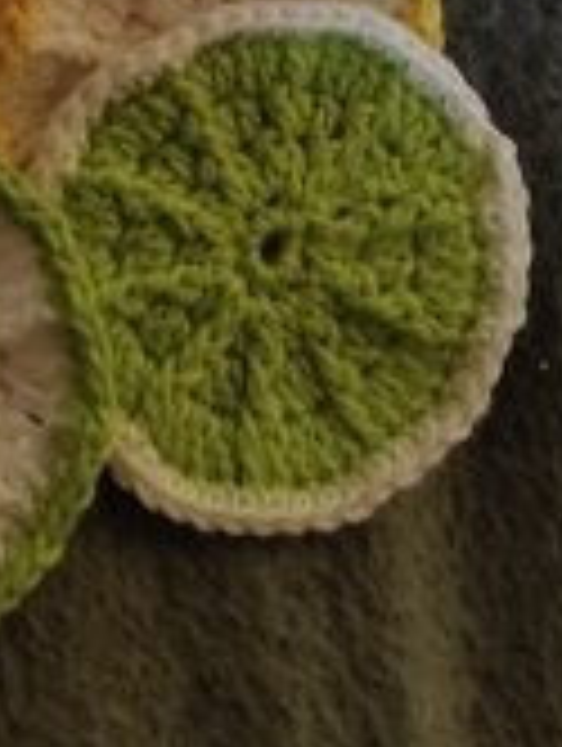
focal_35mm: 70
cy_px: -238
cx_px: 81
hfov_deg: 20.7
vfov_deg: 24.1
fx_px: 1511
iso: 2049
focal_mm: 4.71
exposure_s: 1/20
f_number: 1.79
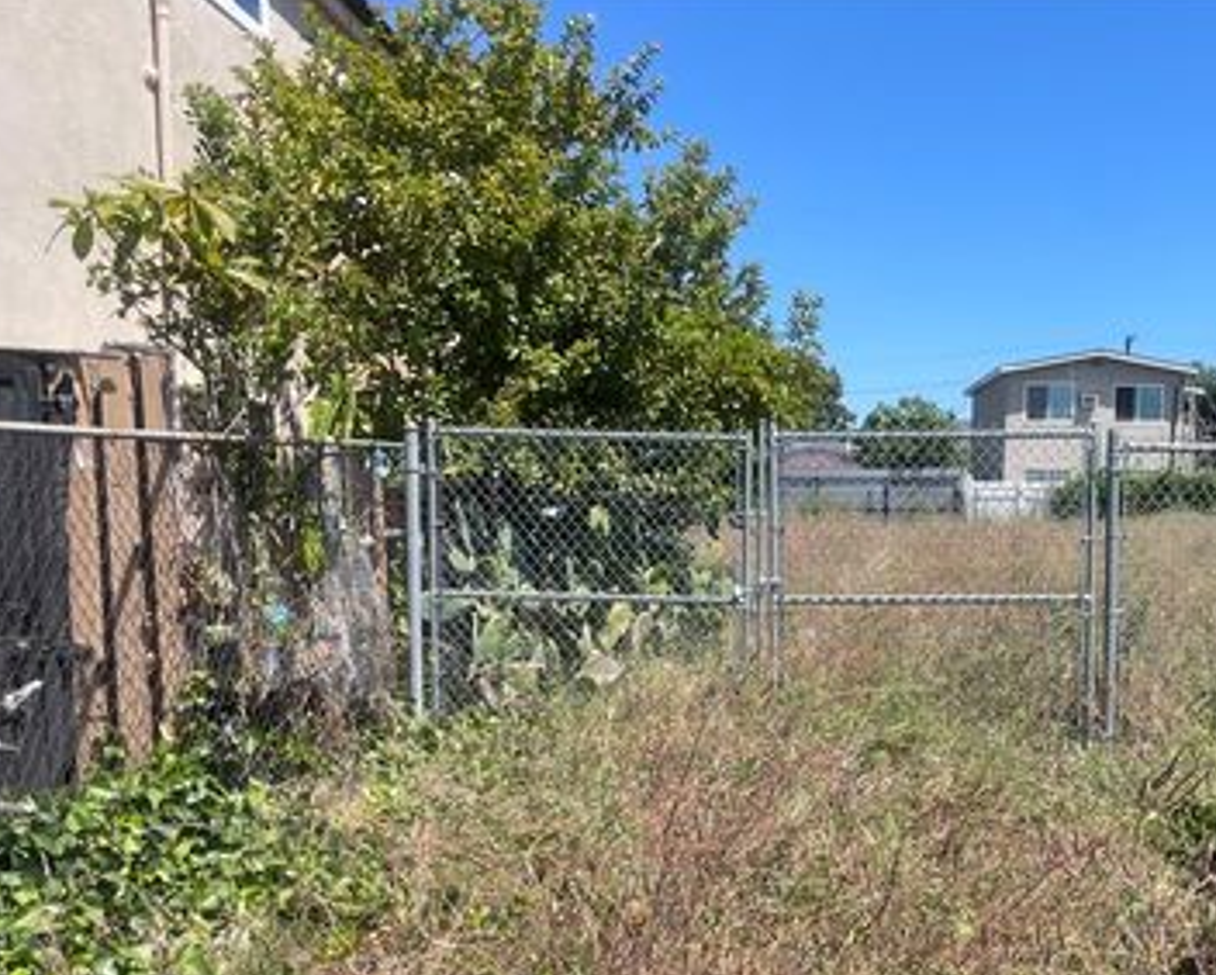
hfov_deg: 49.4
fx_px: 1296
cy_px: 634
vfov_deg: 40.8
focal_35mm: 36
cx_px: 808
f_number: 1.6
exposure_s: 1/2681
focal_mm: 4.2
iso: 32
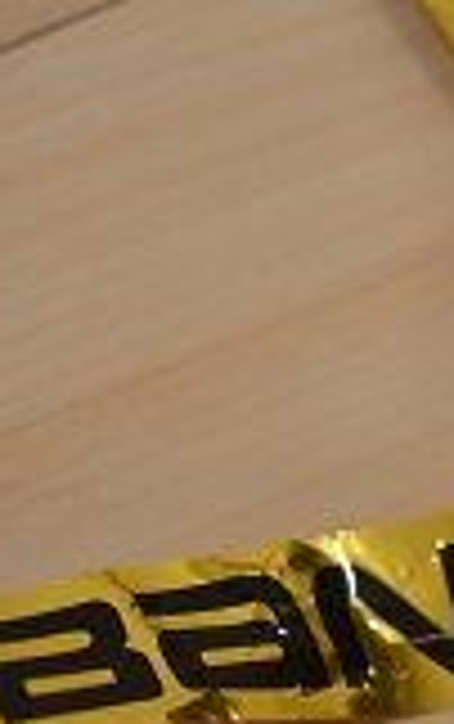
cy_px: 513
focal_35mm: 153
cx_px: 497
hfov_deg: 8.5
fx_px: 3030
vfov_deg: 13.6
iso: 400
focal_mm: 35
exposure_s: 1/60
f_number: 1.8
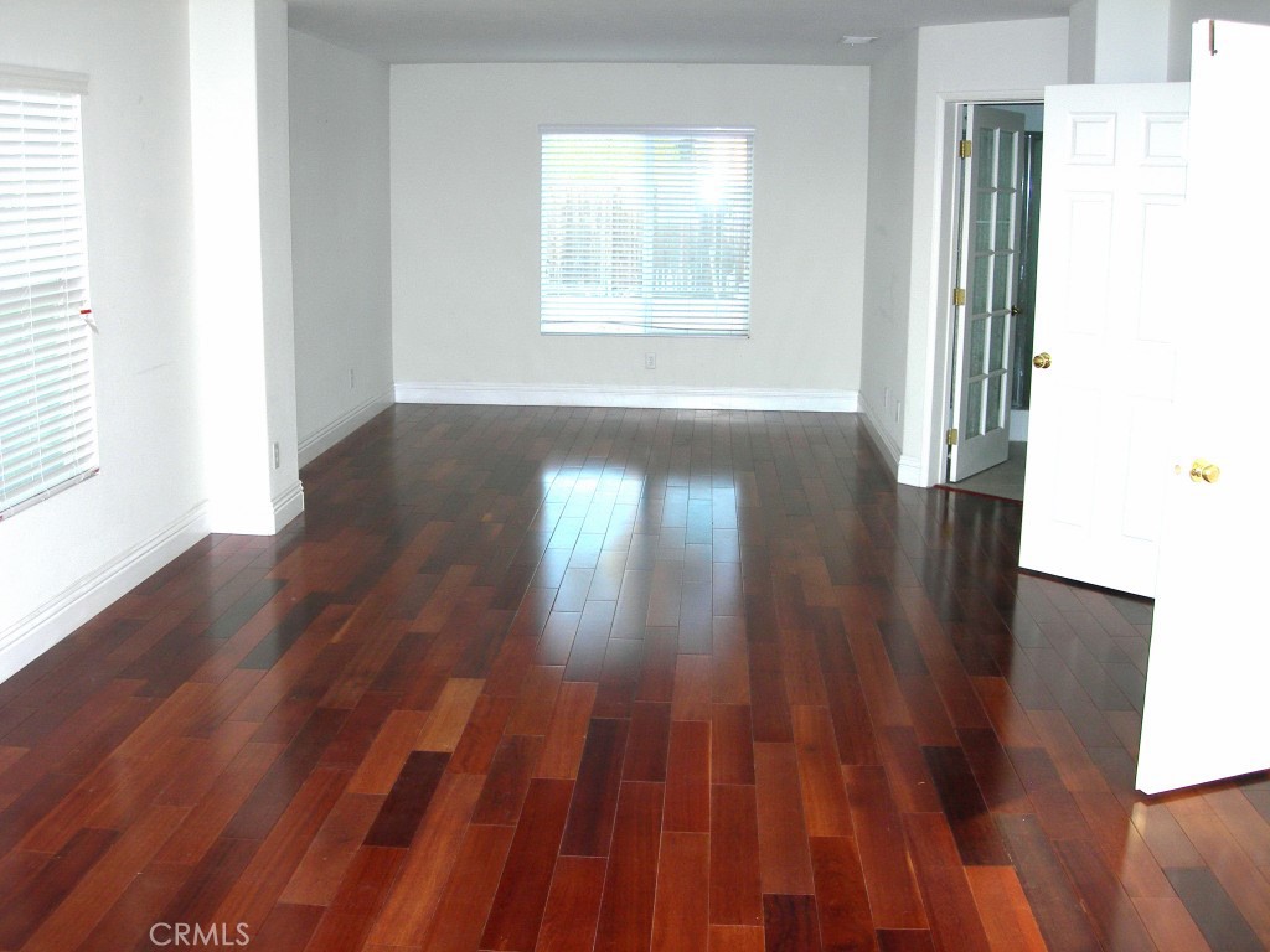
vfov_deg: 37.7
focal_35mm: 38
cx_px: 635
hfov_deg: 49.0
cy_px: 476
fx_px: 1394
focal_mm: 7.8
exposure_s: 1/60.1
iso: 64
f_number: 2.8
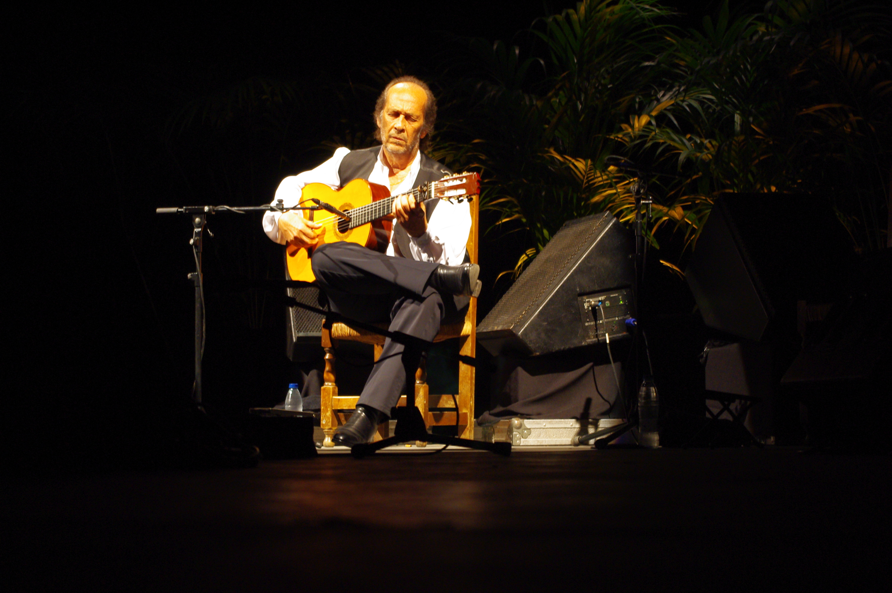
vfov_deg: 16.6
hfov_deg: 24.8
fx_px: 2030
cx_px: 446
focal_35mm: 82
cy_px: 296
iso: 400
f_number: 5.6
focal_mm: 55
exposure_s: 1/8
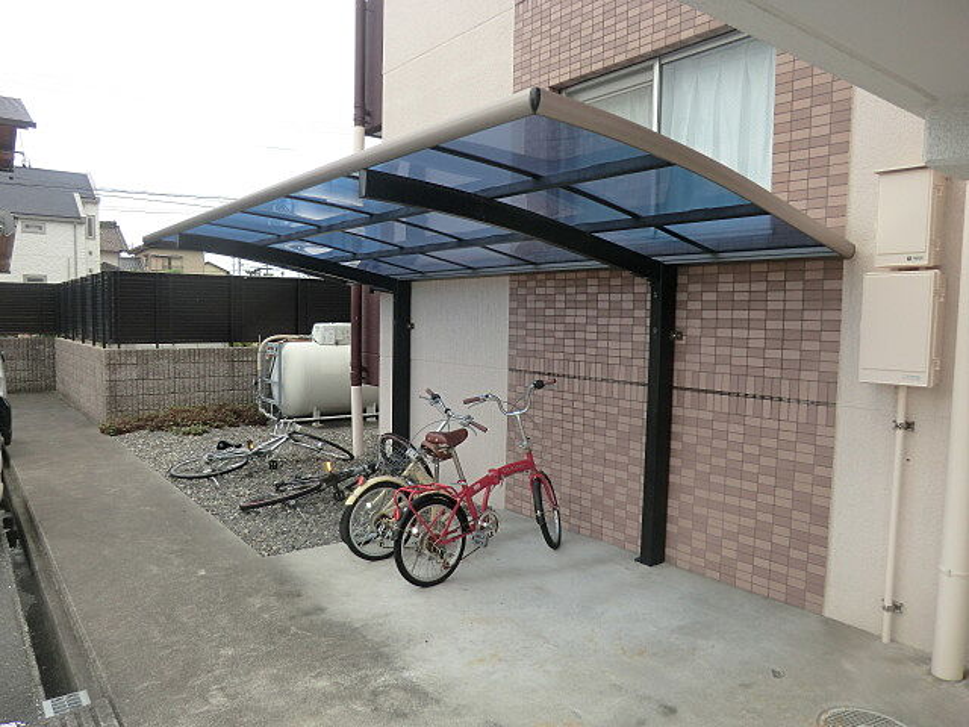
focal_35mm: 24
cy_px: 364
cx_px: 484
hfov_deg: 71.6
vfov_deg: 56.8
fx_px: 672
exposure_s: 1/400
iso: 80
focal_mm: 4.3
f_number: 3.2
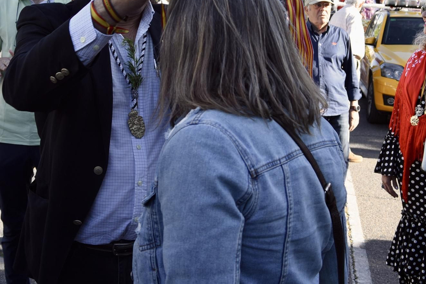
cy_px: 69
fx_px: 675
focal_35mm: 57
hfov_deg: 35.0
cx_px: 182
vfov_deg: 23.5
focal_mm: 29
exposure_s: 1/160
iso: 200
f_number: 8
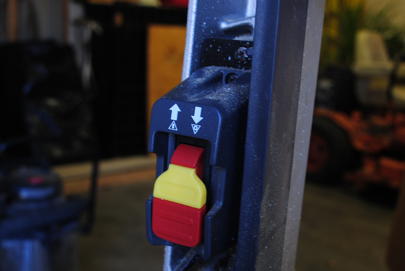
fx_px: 541
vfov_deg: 28.0
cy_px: 174
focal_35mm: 48
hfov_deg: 41.1
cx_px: 200
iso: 100
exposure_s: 1/15
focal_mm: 24
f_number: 4
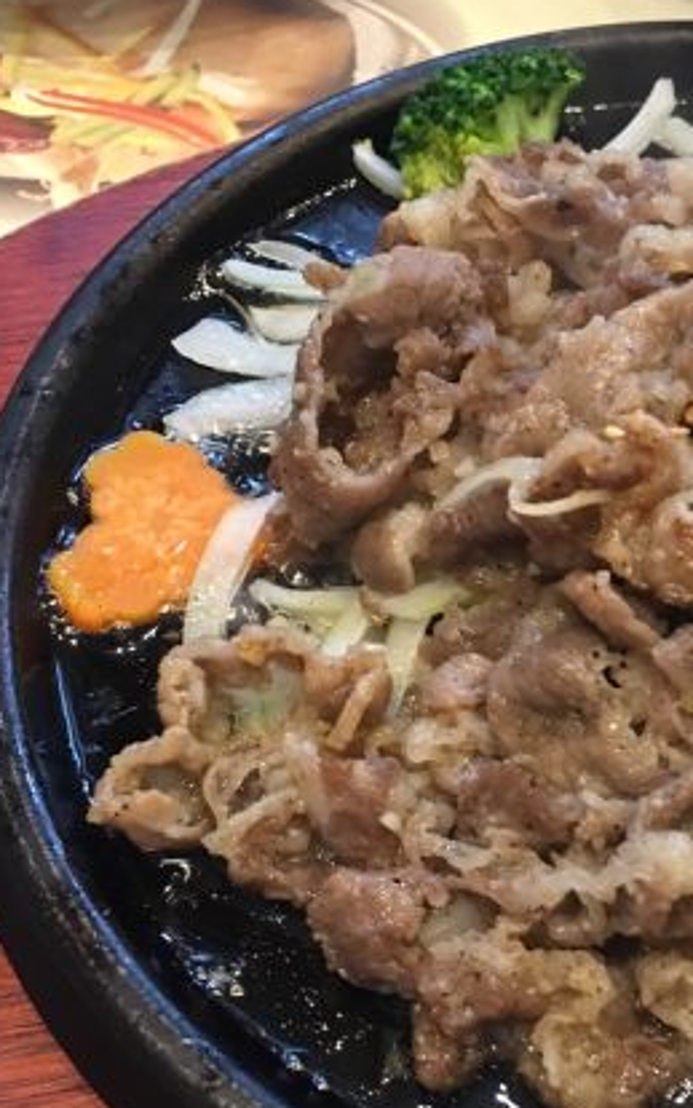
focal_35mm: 52
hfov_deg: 24.4
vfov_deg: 38.8
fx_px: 1570
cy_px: 644
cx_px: 581
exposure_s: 1/17
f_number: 2.2
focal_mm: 4.15
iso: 80
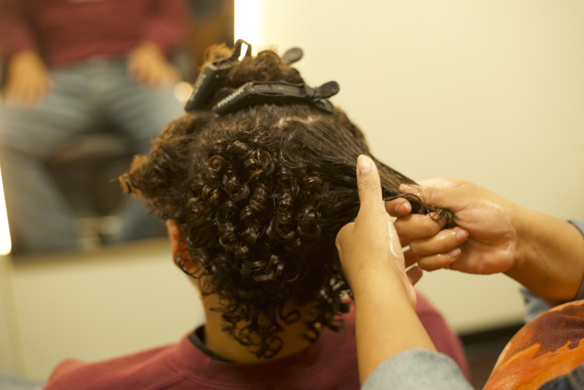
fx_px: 811
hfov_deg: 39.6
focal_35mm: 50
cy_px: 195
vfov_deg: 27.0
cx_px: 292
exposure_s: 1/250
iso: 2000
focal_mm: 50
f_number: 2.5
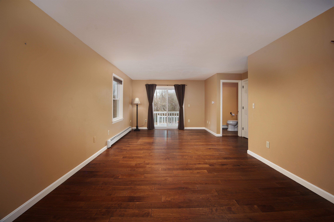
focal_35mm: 15
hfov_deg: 100.4
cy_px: 111
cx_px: 167
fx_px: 139
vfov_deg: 77.3
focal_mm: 15
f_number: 9
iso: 320
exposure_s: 1/2
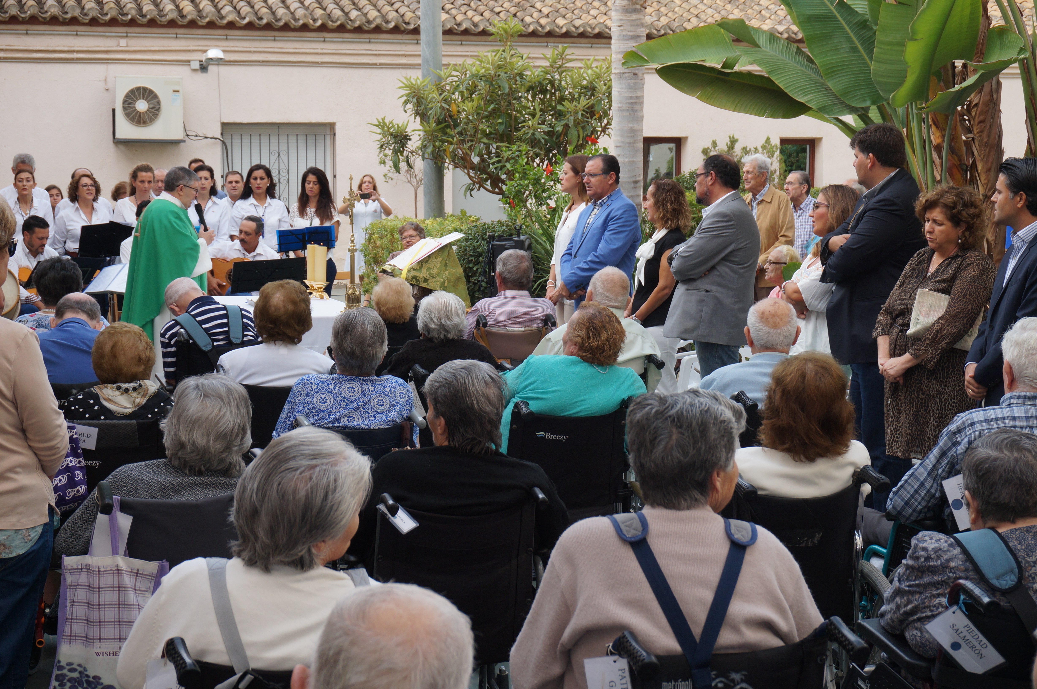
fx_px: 1770
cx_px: 518
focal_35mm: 62
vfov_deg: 22.0
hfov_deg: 32.7
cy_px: 344
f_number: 8
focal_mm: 41
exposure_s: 1/160
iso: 250
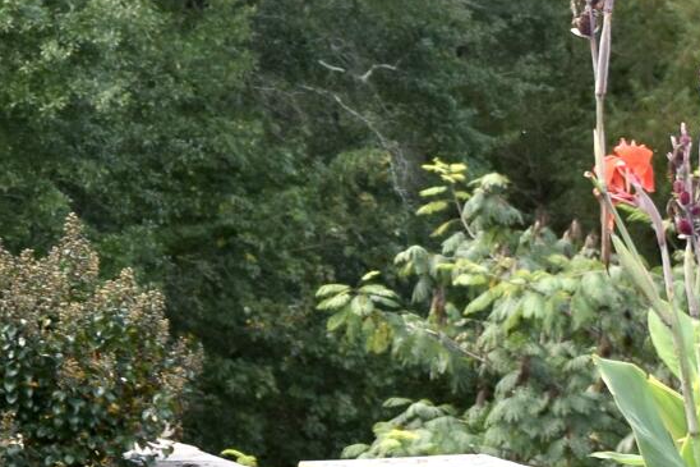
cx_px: -47
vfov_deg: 7.0
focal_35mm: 197
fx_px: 3829
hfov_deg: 10.3
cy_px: 244
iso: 100
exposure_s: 1/200
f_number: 5
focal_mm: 24
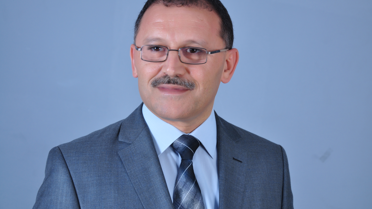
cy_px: 89
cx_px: 187
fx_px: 779
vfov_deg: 15.3
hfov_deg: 26.8
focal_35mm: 79
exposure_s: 1/80
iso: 200
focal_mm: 50
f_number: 5.6
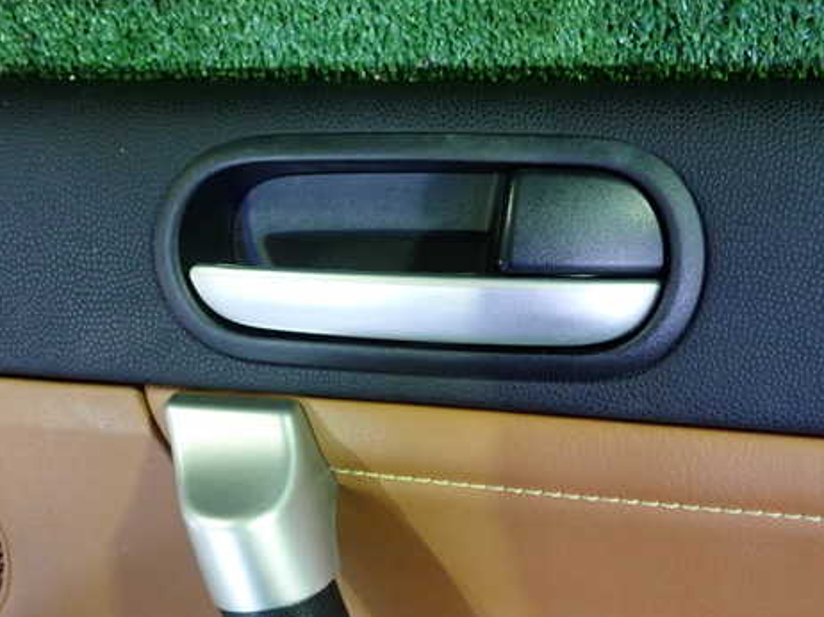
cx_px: 407
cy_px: 330
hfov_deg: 47.9
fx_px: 928
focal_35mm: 39
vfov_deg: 36.8
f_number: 2.3
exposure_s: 1/20
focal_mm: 5.4
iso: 800
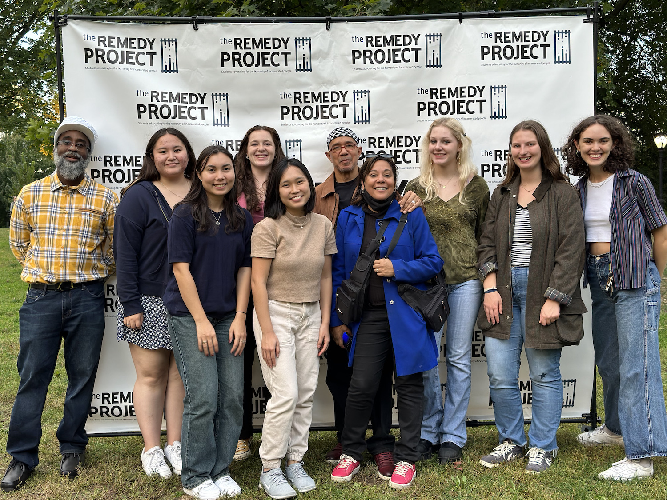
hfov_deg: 39.7
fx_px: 925
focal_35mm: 48
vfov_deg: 30.3
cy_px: 250
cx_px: 334
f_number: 1.78
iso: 125
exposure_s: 1/73
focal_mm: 6.86
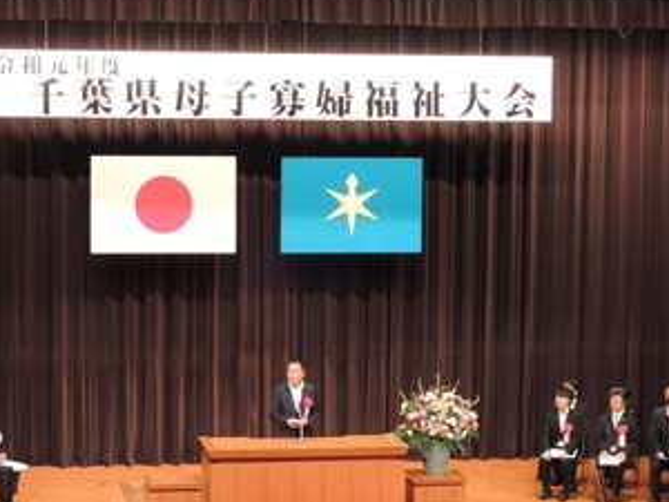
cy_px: 286
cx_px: 292
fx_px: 1971
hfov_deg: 19.3
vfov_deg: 14.5
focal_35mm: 102
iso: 500
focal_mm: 15.2
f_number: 5
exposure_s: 1/25
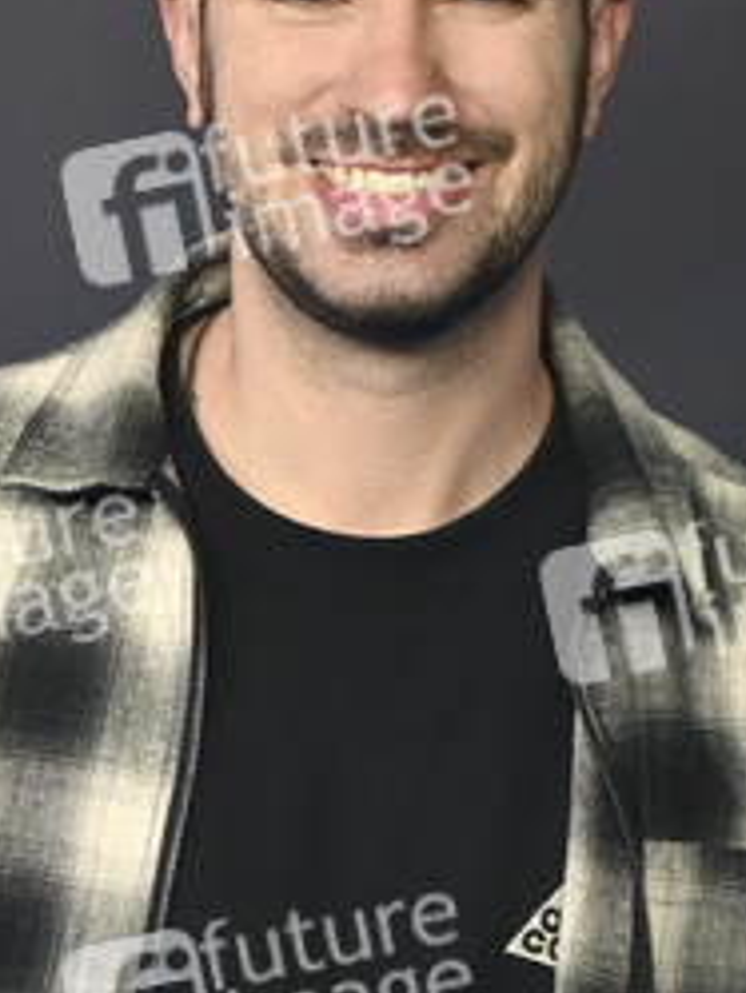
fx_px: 4077
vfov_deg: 13.9
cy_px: 391
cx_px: 383
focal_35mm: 142
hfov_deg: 10.5
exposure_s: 1/160
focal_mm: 92
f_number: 6.3
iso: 320
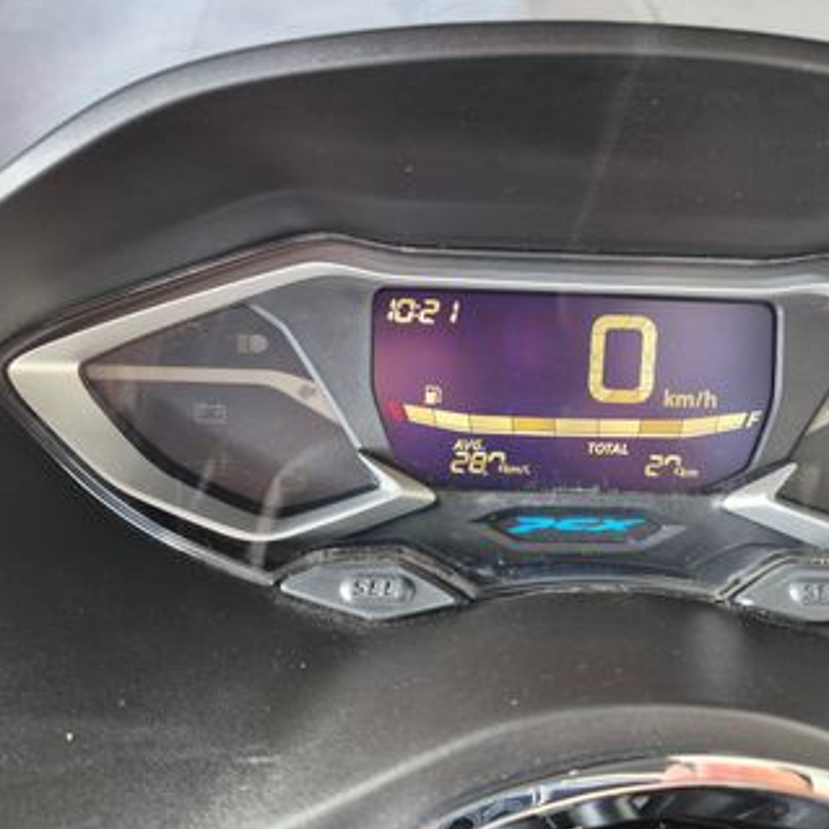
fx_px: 813
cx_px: 507
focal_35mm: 30
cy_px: 442
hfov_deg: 53.6
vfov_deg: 54.0
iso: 400
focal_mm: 5.4
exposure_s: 1/120
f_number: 1.8
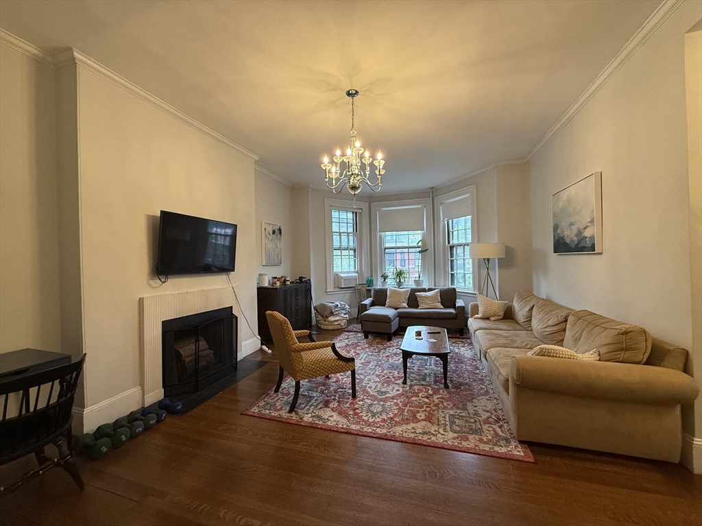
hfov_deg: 102.1
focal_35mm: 14
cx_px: 351
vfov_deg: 85.7
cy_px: 263
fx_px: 284
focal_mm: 2.22
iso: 320
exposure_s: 1/120
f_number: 2.2
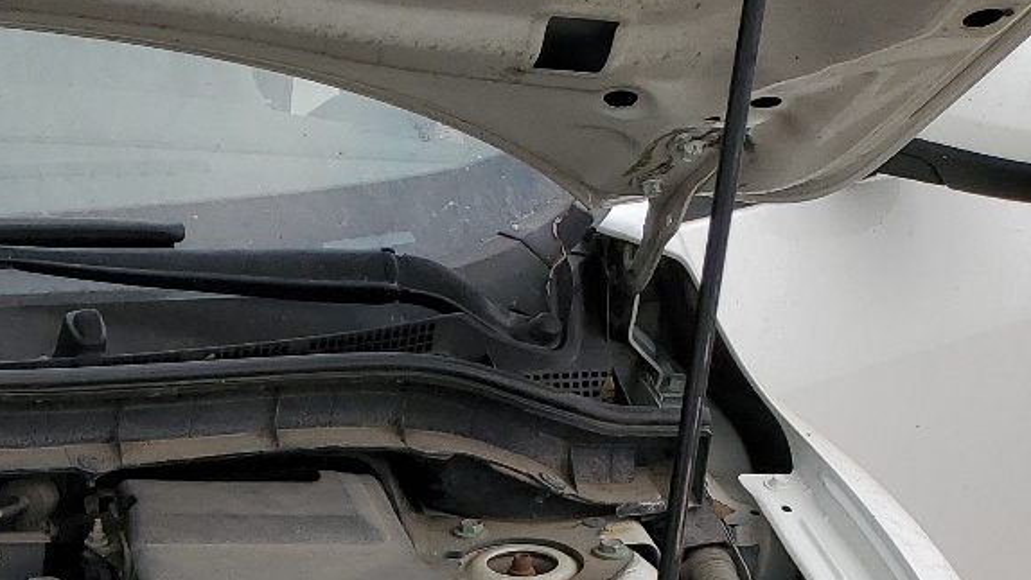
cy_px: 1043
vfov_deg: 13.7
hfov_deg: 24.0
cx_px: -262
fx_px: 2160
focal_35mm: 79
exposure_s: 1/2000
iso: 50
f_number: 1.5
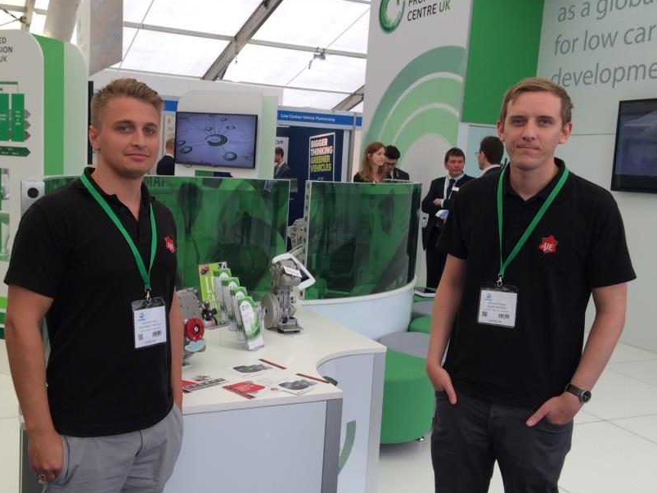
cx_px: 284
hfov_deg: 50.0
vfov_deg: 38.7
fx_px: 702
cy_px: 253
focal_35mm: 37
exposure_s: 1/120
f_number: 2.2
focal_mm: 4.15
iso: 40
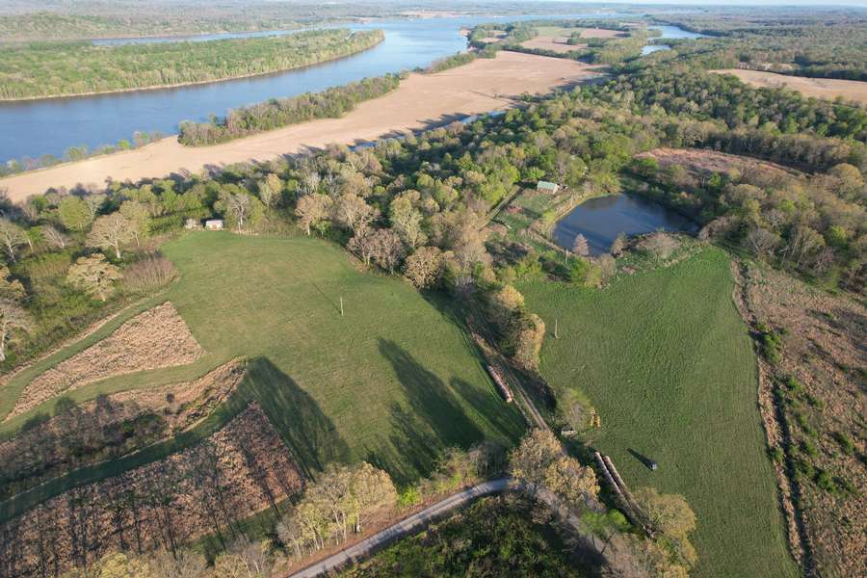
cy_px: 289
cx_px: 434
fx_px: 530
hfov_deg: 78.6
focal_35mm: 22
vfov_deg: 57.2
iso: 100
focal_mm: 8.38
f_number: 2.8
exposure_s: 1/640
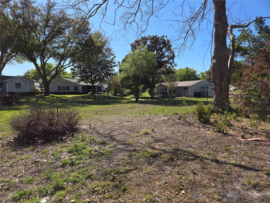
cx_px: 135
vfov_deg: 58.9
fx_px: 179
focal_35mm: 23
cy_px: 102
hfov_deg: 73.9
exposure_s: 1/1859
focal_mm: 5.4
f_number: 1.8
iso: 25
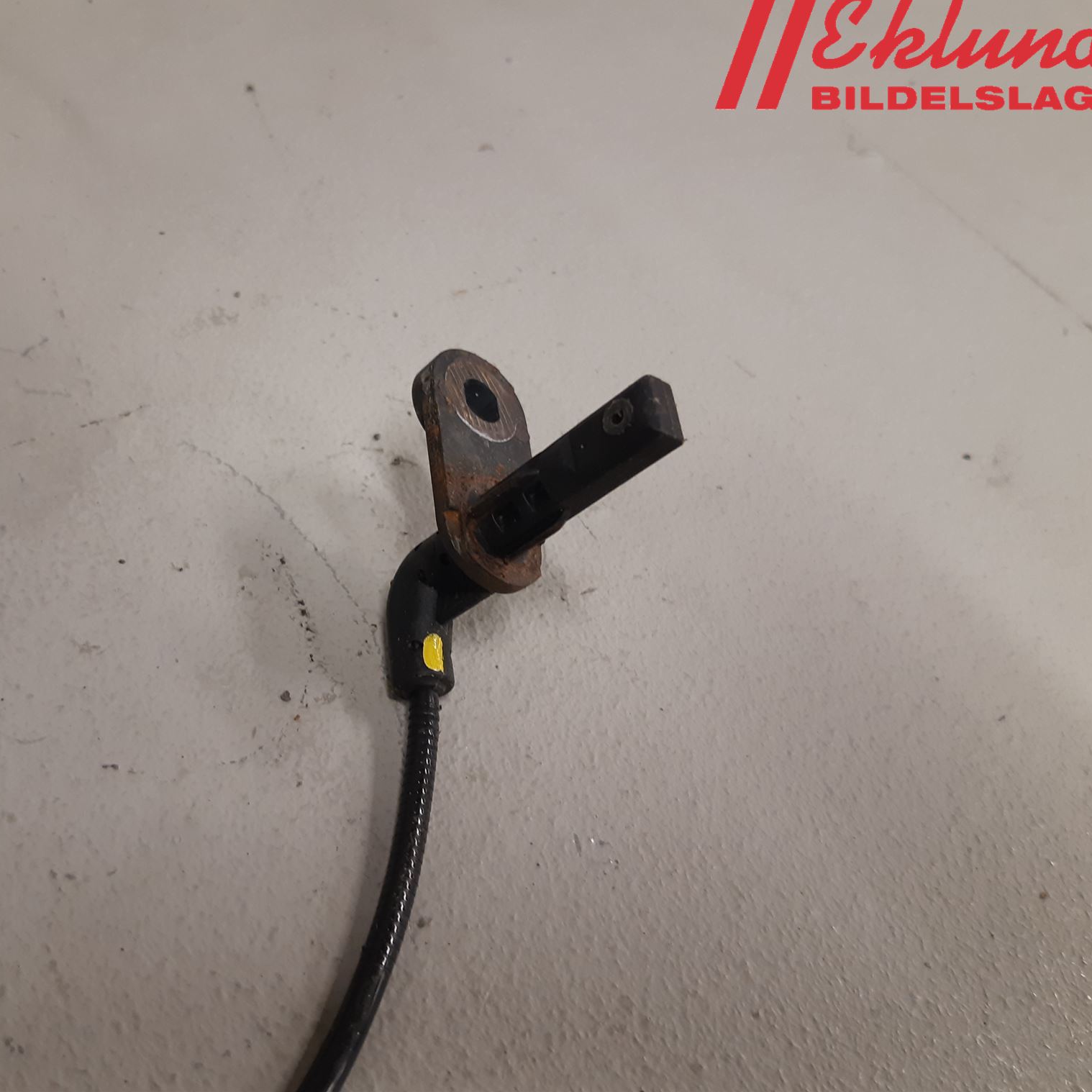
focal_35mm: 31
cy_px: 540
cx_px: 420
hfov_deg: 52.1
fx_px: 1106
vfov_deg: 52.5
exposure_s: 1/50
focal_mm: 3.93
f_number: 1.7
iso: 100
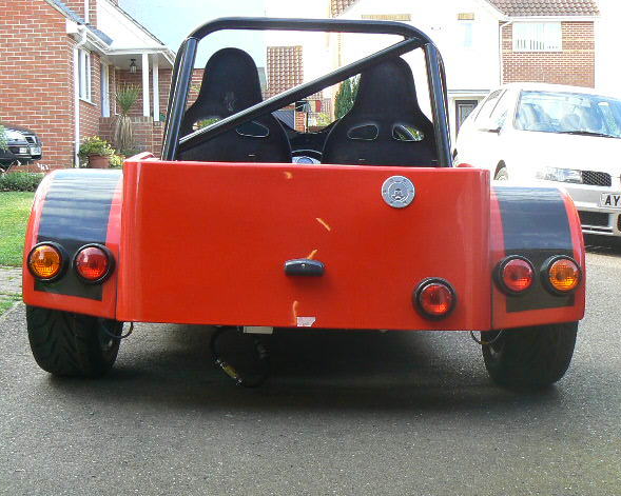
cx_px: 304
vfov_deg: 29.1
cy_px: 252
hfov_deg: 36.0
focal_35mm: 52
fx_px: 956
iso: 80
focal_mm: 6
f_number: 4
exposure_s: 1/60
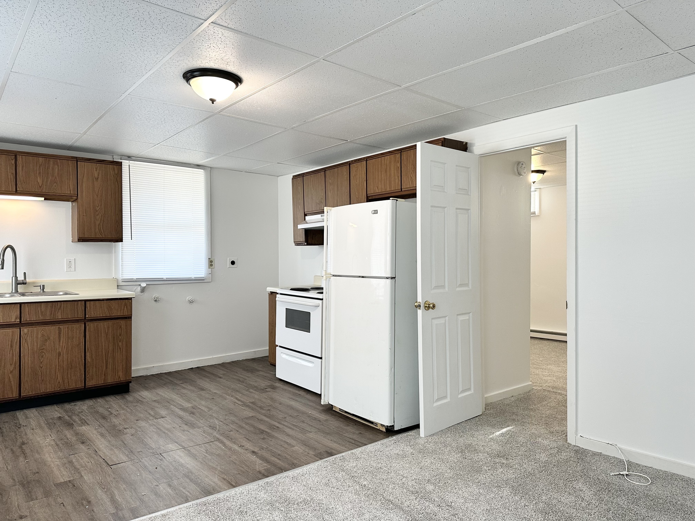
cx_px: 348
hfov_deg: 71.6
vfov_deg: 56.8
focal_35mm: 24
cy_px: 260
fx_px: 482
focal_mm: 6.86
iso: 125
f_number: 1.78
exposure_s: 1/60
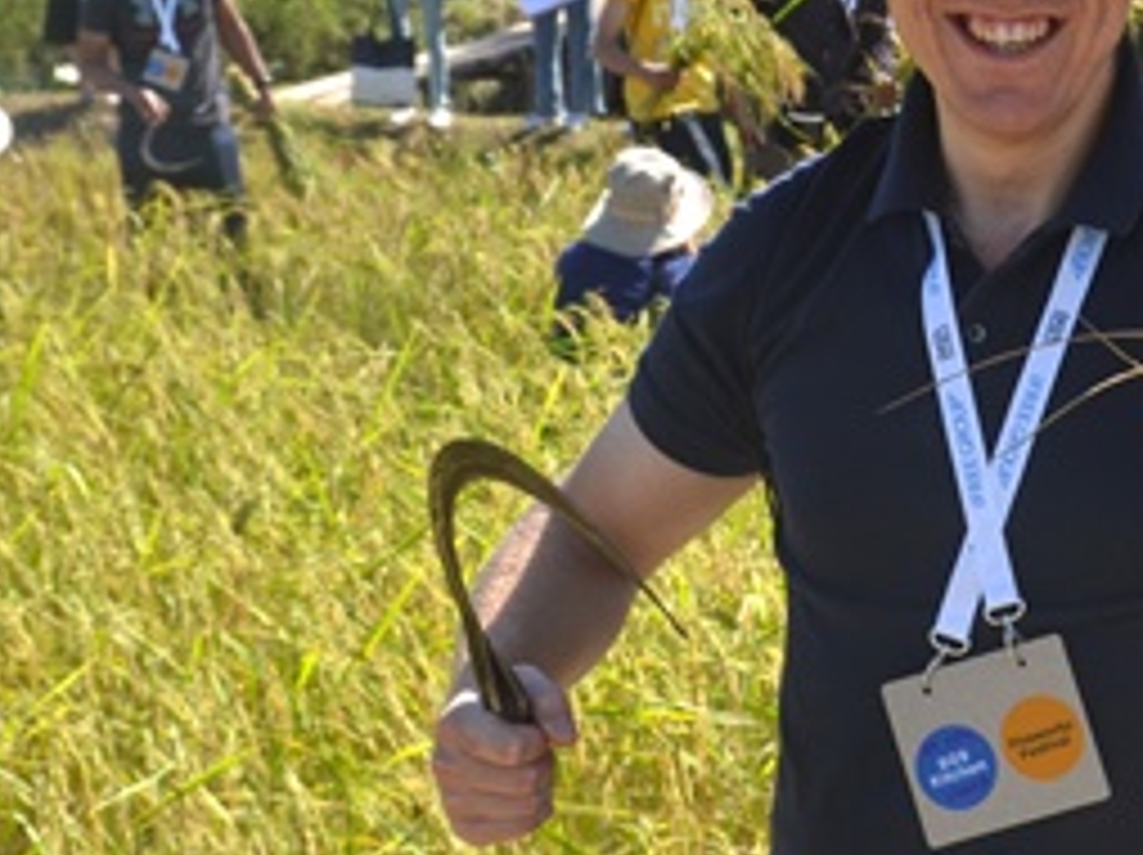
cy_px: 184
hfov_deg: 15.8
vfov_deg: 12.0
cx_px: 1102
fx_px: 4041
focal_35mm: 123
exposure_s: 1/800
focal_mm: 27
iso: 200
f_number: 7.1
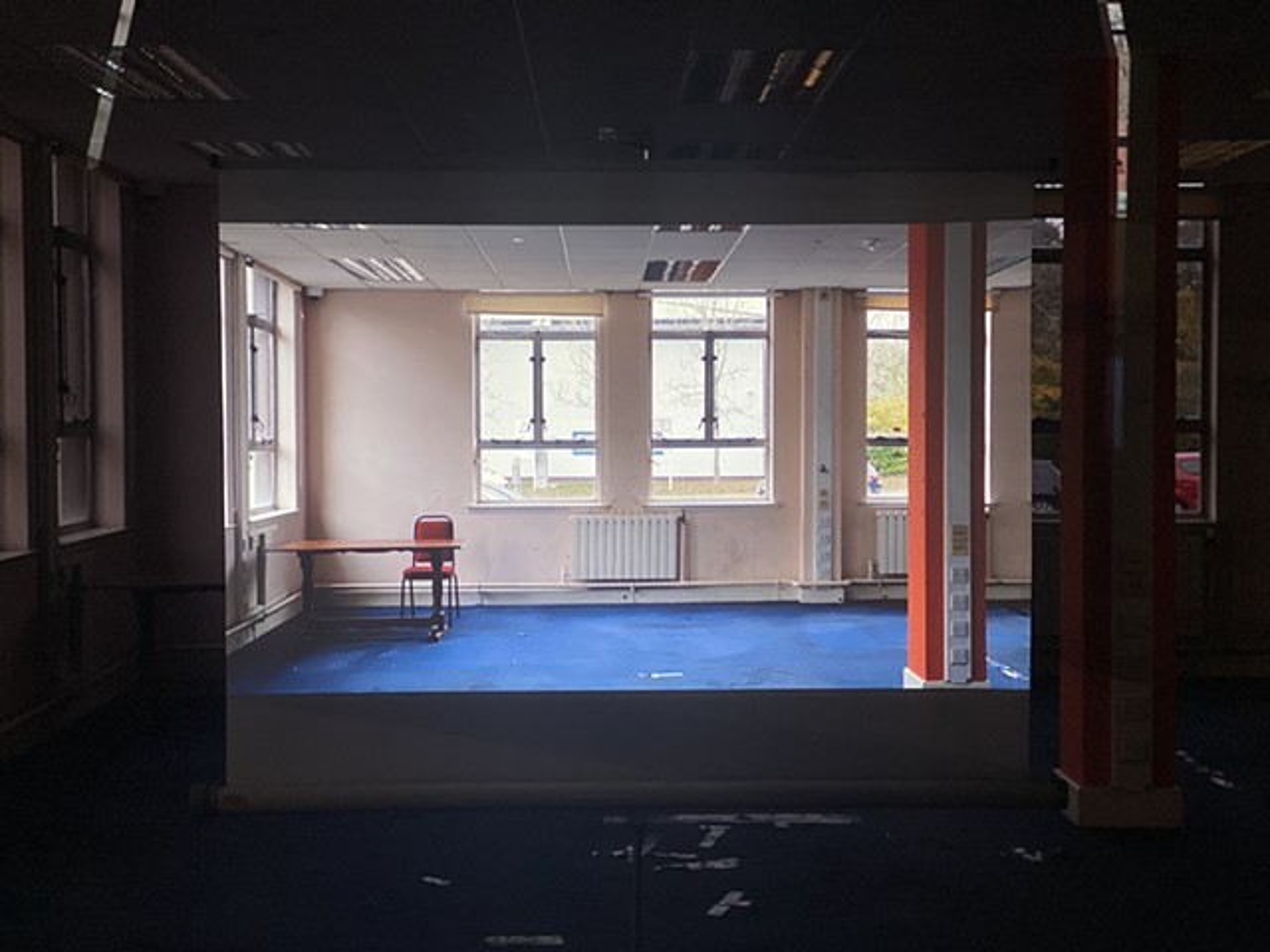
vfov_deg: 28.0
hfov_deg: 36.8
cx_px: 635
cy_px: 476
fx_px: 1908
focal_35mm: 52
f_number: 2
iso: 100
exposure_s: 1/120
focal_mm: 6
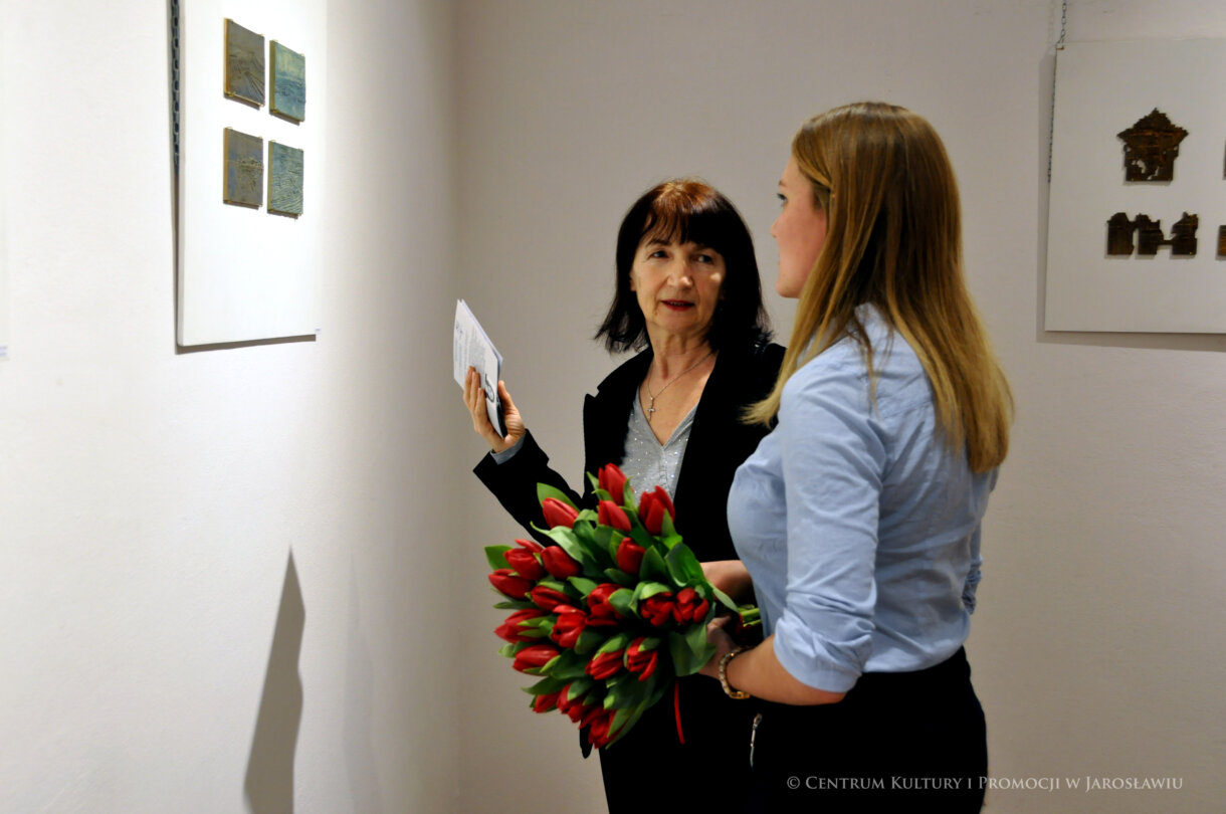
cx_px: 613
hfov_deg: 41.2
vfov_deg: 28.0
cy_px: 407
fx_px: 1632
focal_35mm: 48
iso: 800
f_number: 6.3
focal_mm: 32
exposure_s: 1/40
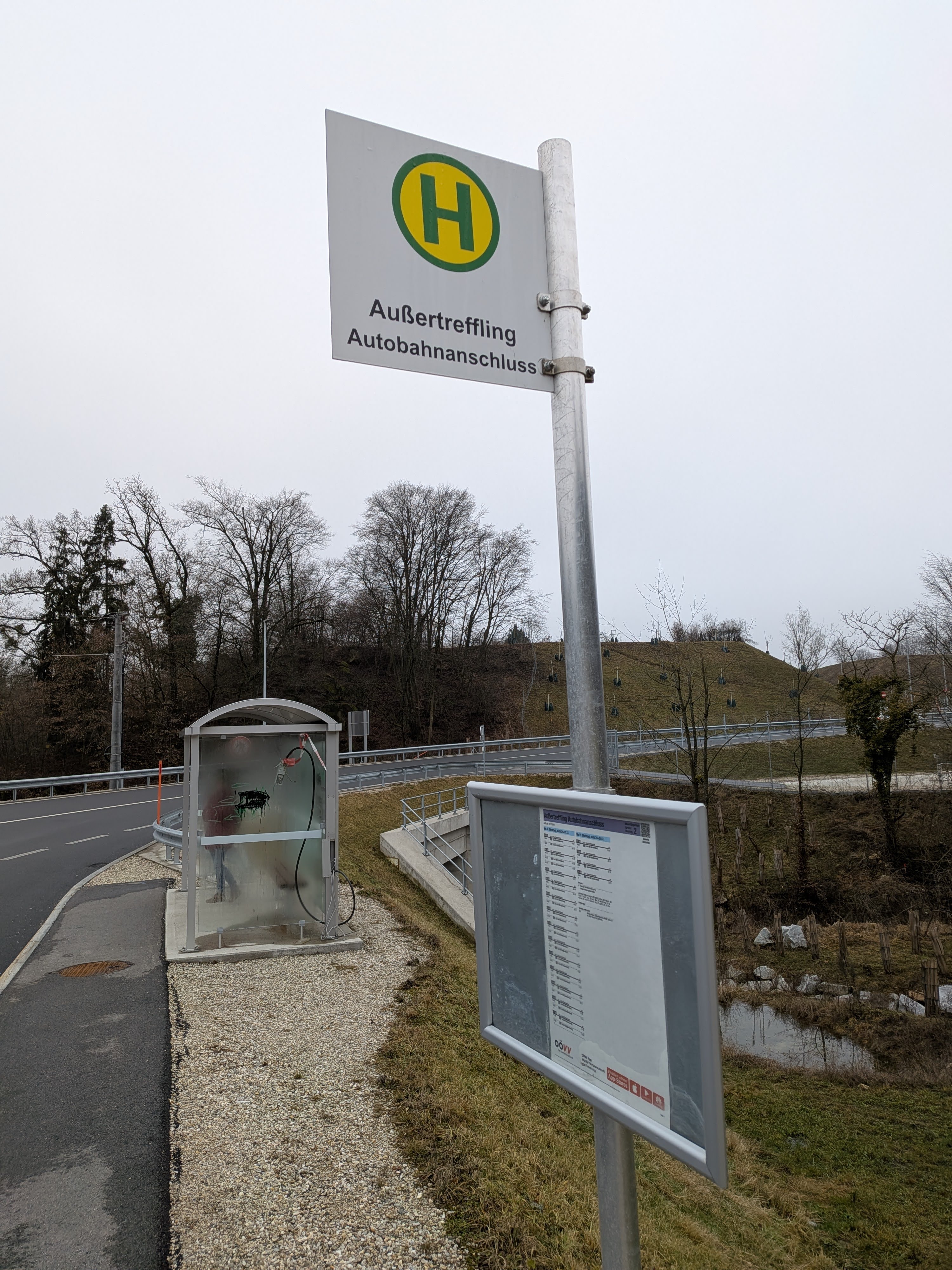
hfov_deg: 56.8
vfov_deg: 71.6
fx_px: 880
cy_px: 635
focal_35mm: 24
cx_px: 476
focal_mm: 4.53
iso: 37
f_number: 1.7
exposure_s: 1/435
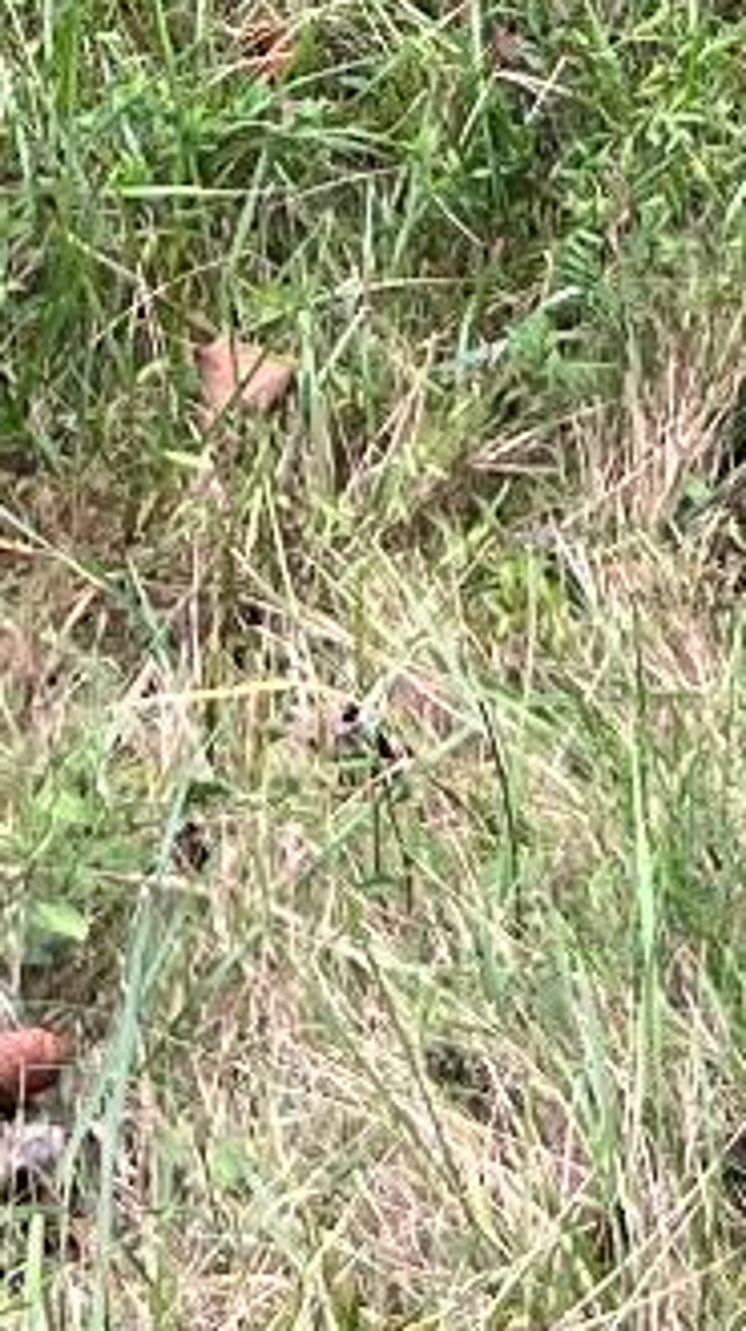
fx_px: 6205
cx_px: 169
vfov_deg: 10.7
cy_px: -1698
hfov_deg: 6.9
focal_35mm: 176
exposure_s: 1/340
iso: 50
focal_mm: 5.7
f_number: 1.5
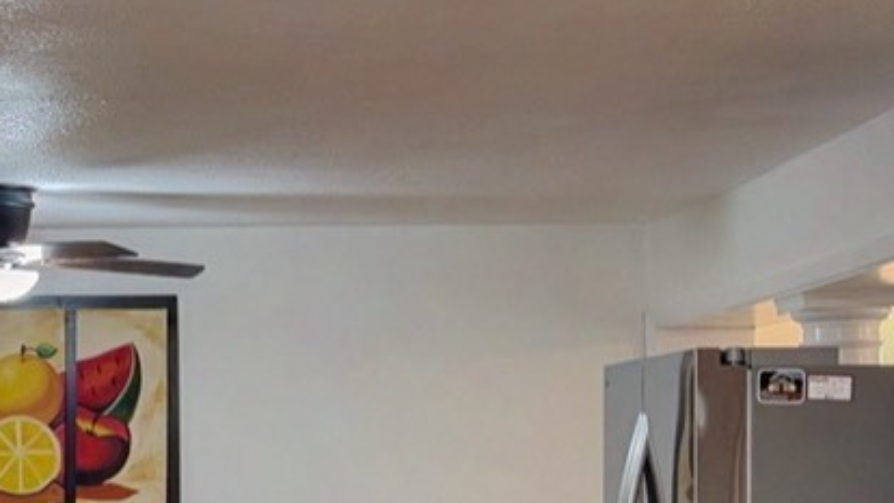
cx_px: 168
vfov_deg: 12.4
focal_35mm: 97
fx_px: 2300
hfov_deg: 21.7
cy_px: 443
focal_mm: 6.76
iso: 125
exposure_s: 1/60
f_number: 1.78
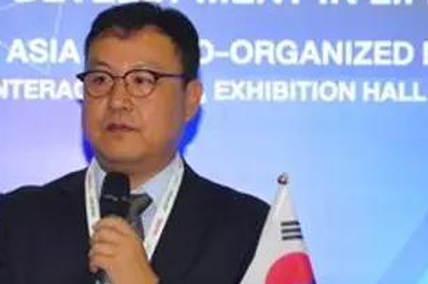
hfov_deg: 6.3
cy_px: 186
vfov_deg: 4.2
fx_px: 3870
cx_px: 132
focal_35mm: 326
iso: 500
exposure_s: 1/50
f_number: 4
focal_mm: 86
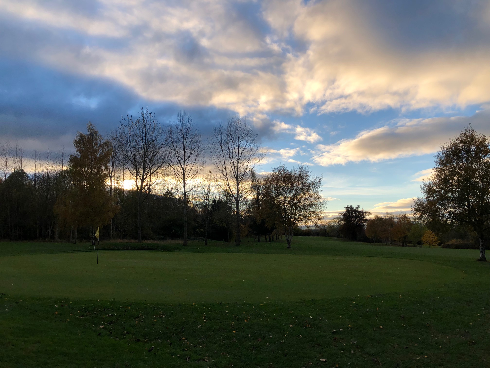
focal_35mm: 28
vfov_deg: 49.7
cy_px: 184
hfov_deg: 63.4
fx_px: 396
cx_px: 245
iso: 20
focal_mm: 3.99
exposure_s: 1/1143
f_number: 1.8
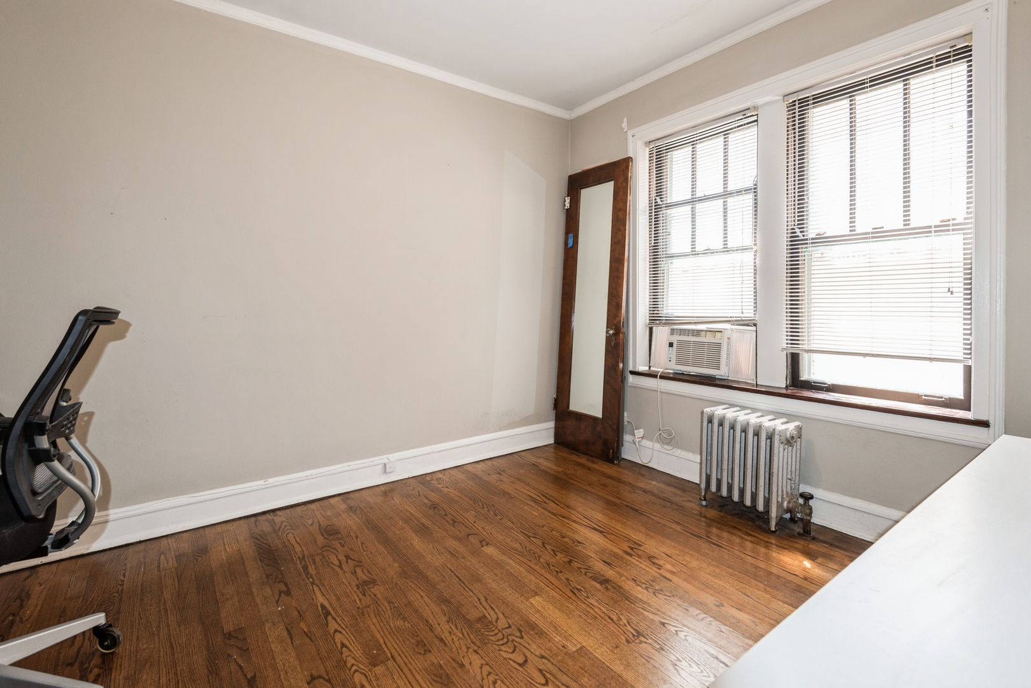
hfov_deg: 96.7
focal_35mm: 16
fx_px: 458
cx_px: 516
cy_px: 344
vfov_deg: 73.8
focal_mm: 16
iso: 400
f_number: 8
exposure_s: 1/8
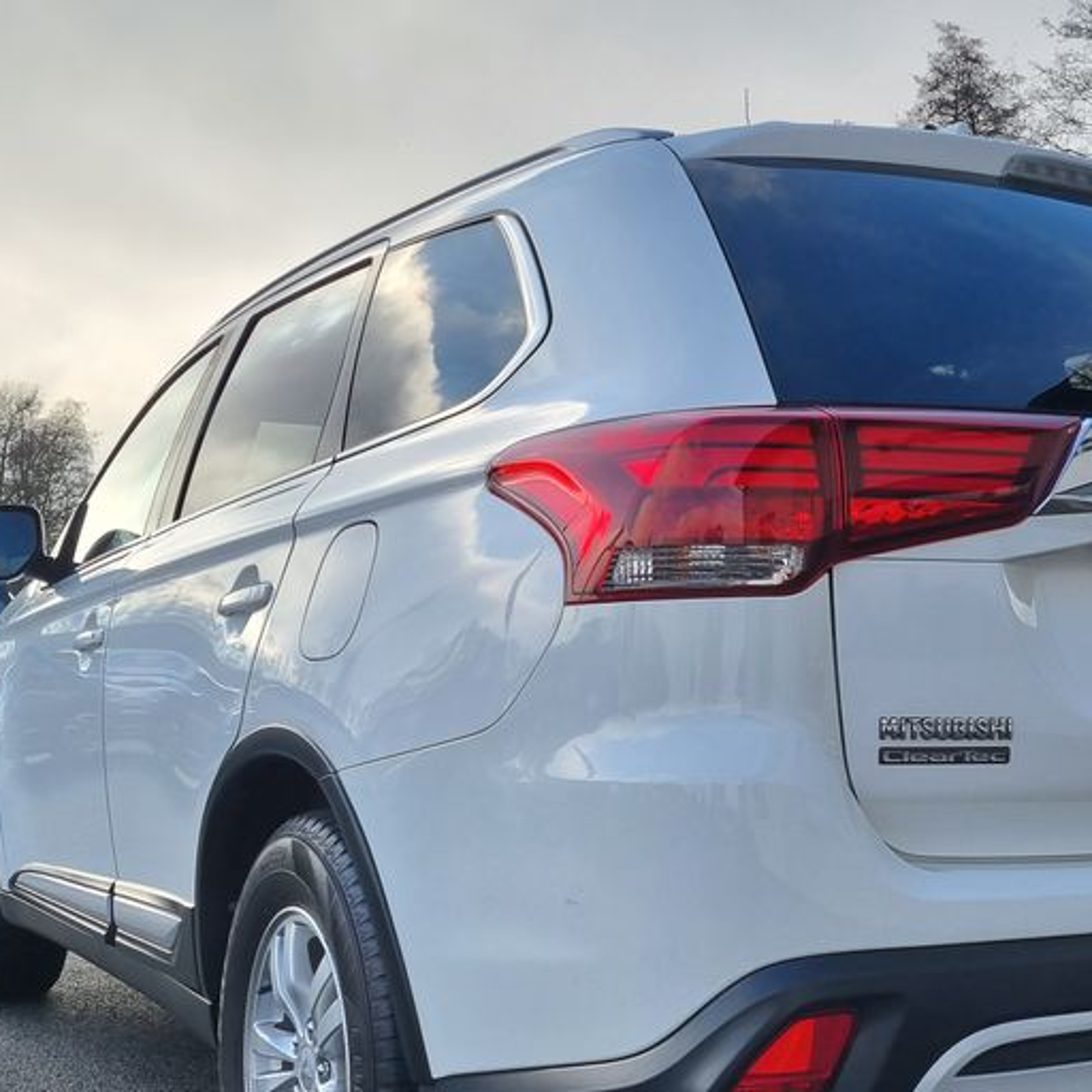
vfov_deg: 36.7
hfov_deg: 36.3
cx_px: 755
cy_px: 614
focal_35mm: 46
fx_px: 1642
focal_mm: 5.4
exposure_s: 1/2240
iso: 50
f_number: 1.8
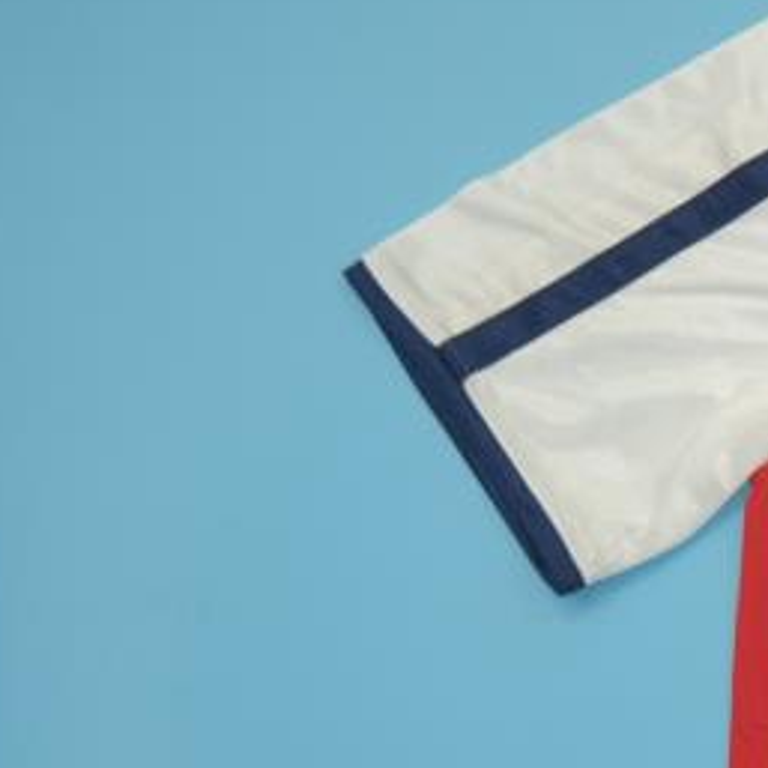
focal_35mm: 118
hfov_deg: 13.3
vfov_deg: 14.6
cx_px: 1378
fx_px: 2962
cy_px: 696
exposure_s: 1/200
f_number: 3.8
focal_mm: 22
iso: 200
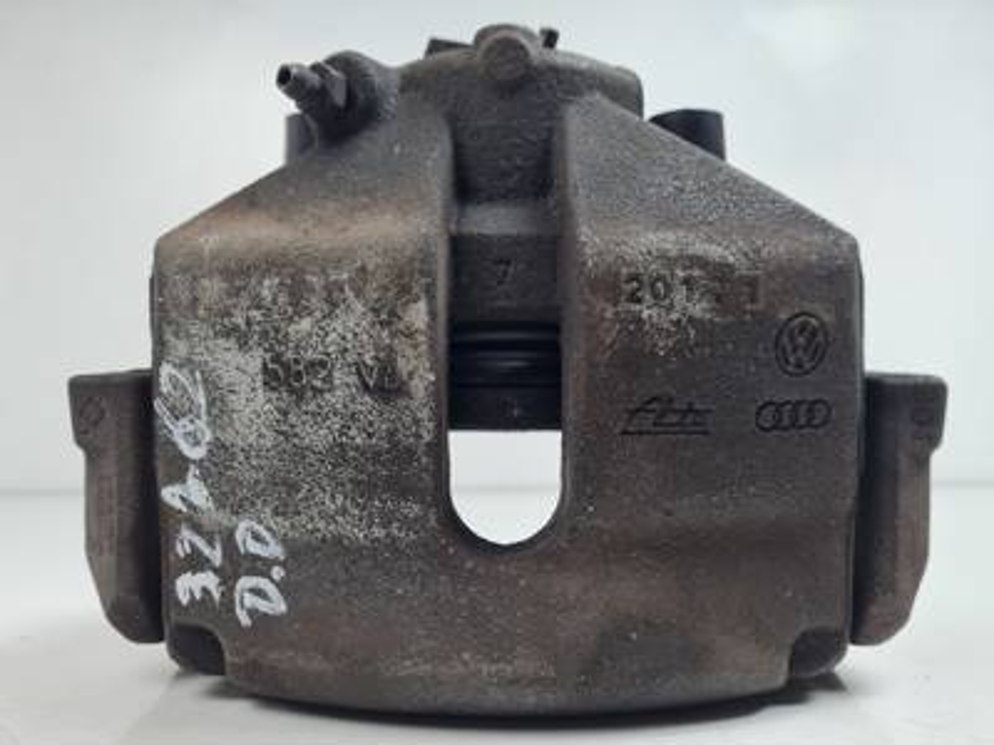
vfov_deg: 53.1
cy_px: 372
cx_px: 497
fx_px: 747
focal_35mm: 26
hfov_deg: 67.3
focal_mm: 5.4
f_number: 1.8
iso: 50
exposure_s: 1/171
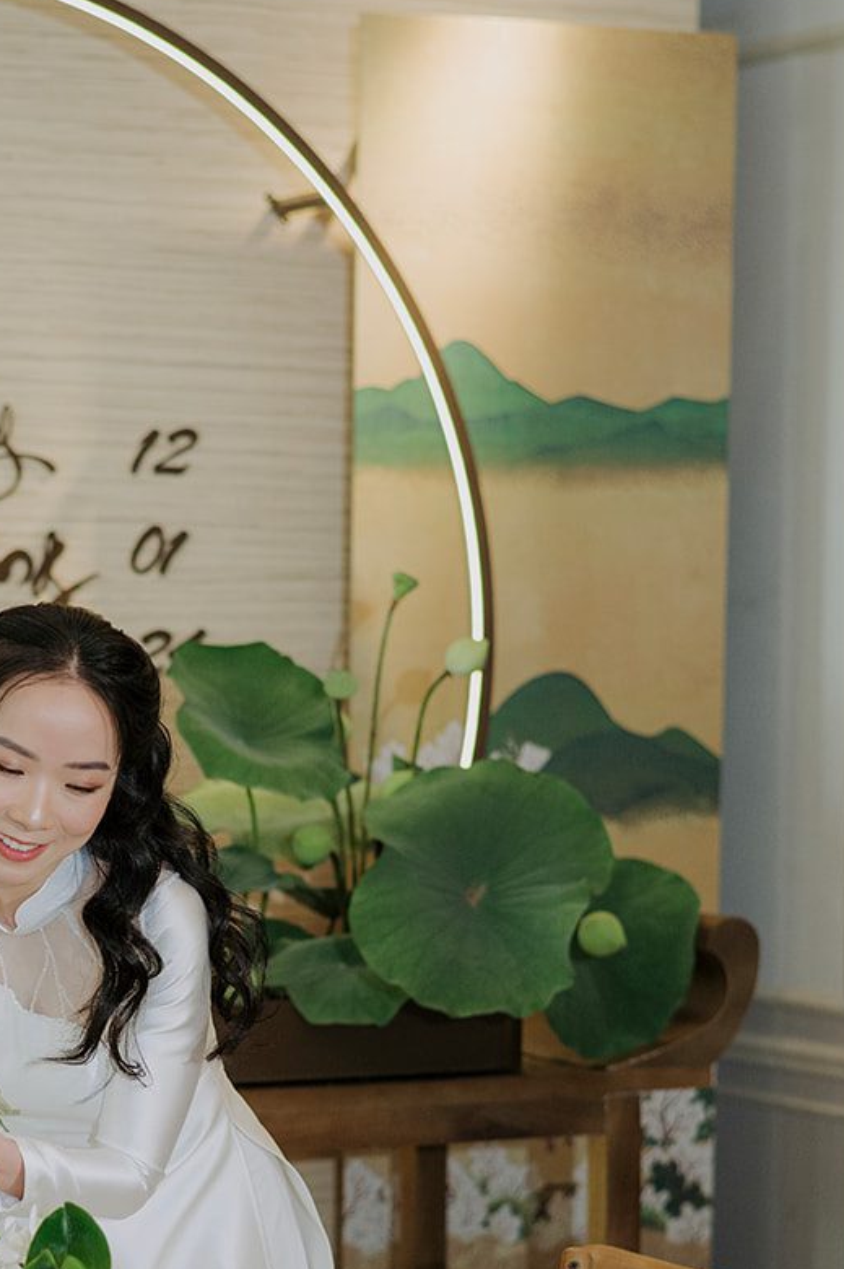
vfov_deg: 17.1
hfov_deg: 11.4
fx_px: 4190
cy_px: 939
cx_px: 11
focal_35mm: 119
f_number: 2.5
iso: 500
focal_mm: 58
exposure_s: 1/400
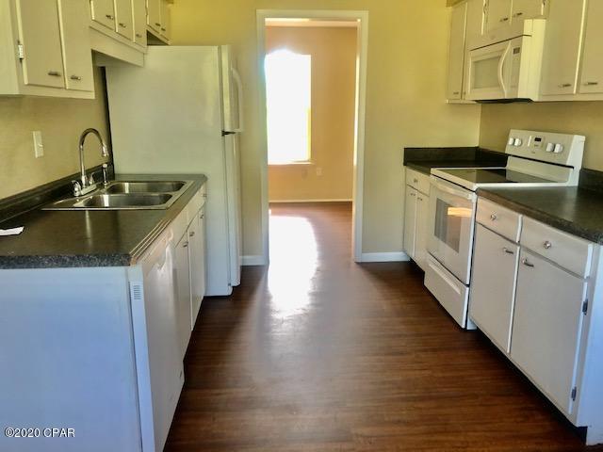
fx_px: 488
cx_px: 302
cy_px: 226
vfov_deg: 49.7
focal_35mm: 28
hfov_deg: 63.4
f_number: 1.8
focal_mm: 3.99
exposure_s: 1/30
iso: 32
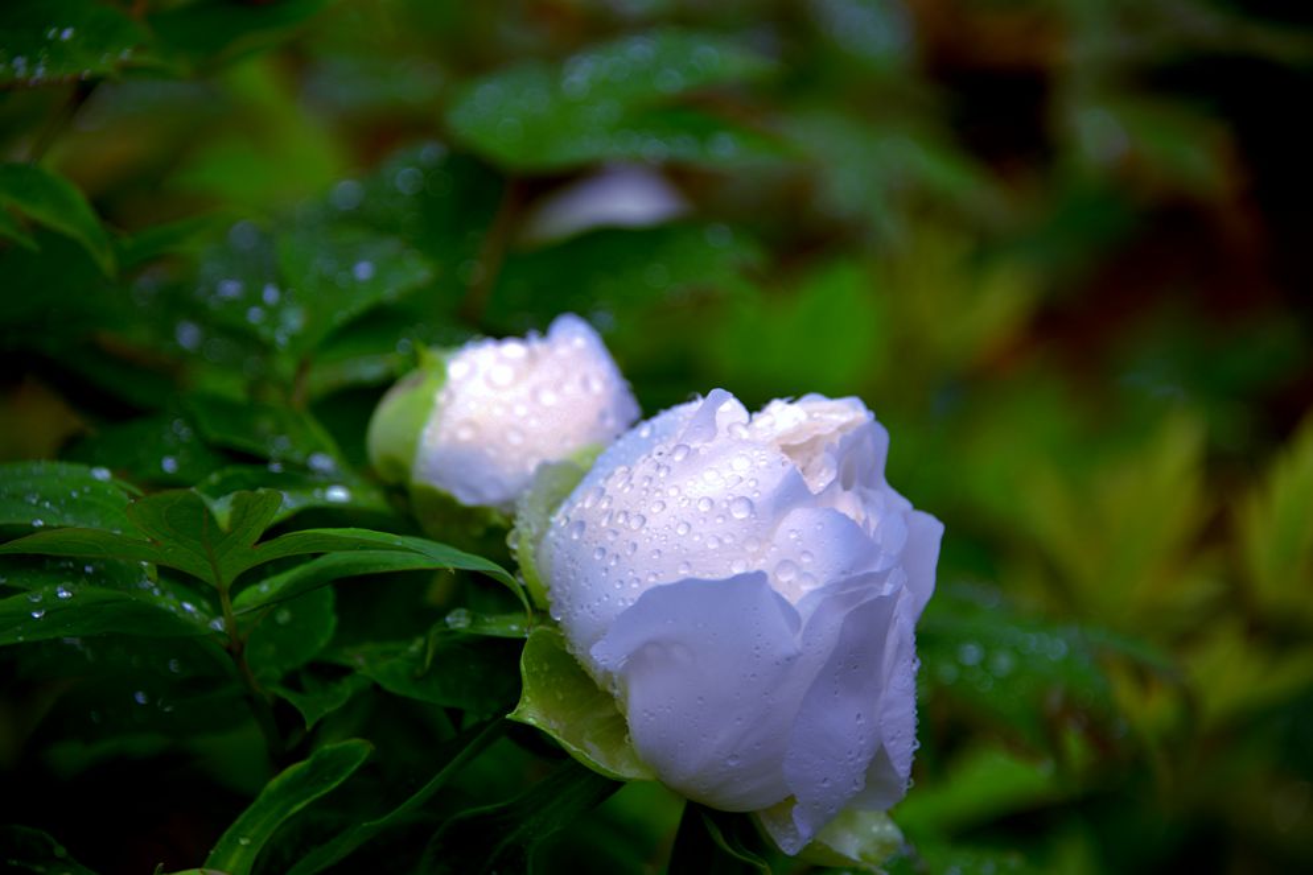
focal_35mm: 230
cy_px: 438
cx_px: 656
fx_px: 8389
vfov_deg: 6.0
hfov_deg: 8.9
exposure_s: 1/125
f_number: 5.6
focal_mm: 230
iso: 200
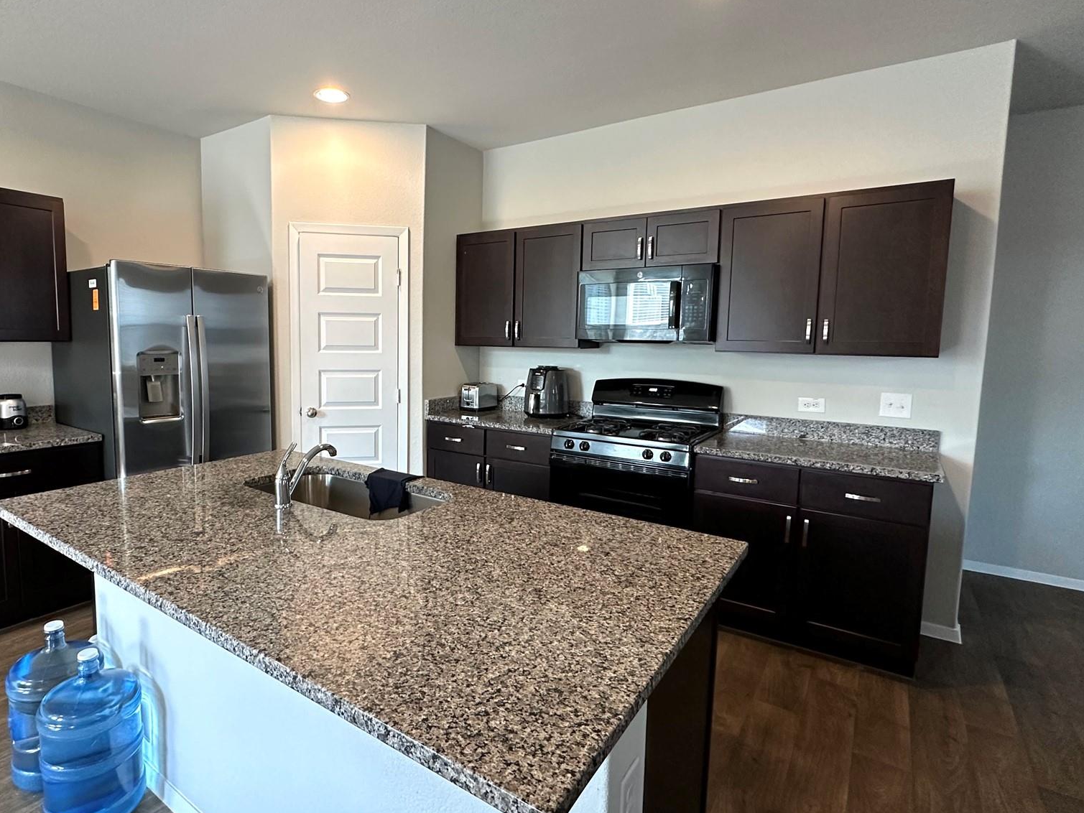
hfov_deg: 83.9
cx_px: 447
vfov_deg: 68.7
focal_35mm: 19
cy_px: 394
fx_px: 595
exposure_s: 1/120
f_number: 2.2
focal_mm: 2.22
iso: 250
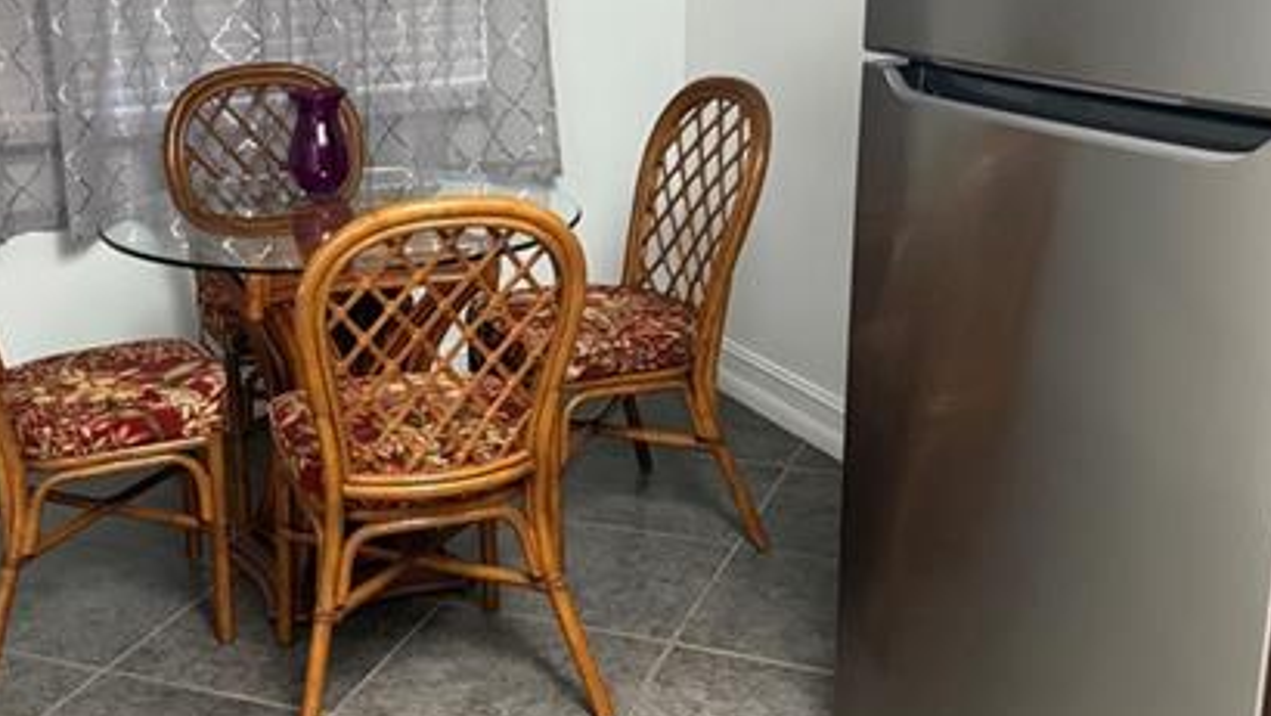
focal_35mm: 49
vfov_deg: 24.5
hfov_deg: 41.6
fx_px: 1652
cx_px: 437
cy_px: 360
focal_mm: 6.76
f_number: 1.78
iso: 500
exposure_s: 1/60
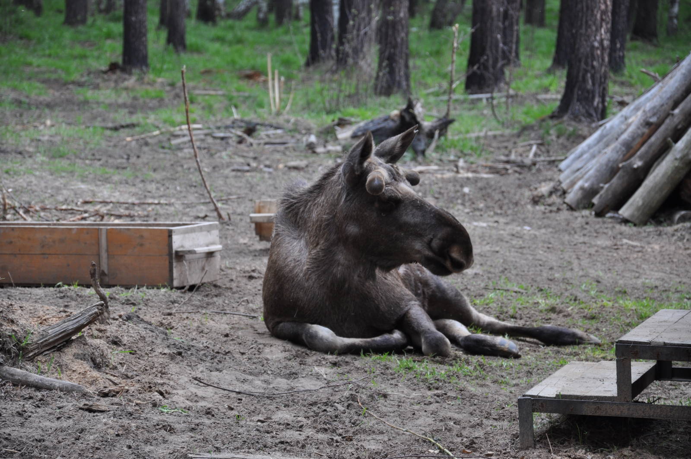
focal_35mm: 158
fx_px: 3020
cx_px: 346
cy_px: 230
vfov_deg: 8.7
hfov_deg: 13.1
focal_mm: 105
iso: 400
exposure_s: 1/60
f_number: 5.6
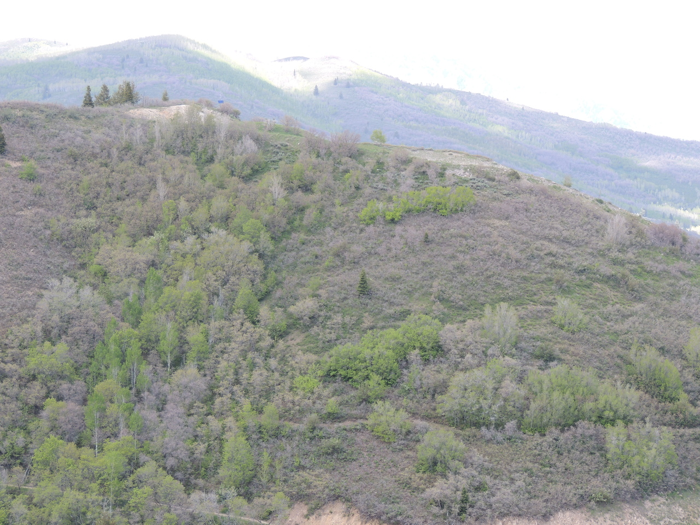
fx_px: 2730
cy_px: 262
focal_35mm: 135
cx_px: 350
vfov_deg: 11.0
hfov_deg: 14.6
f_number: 4.3
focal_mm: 24
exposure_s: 1/125
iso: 100
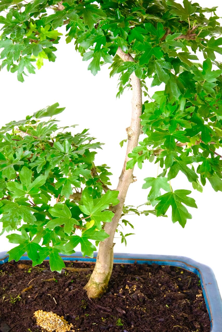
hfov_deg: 10.6
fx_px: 1193
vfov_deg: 15.9
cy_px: 166
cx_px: 111
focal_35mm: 129
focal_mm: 86
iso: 1600
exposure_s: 1/13
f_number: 11
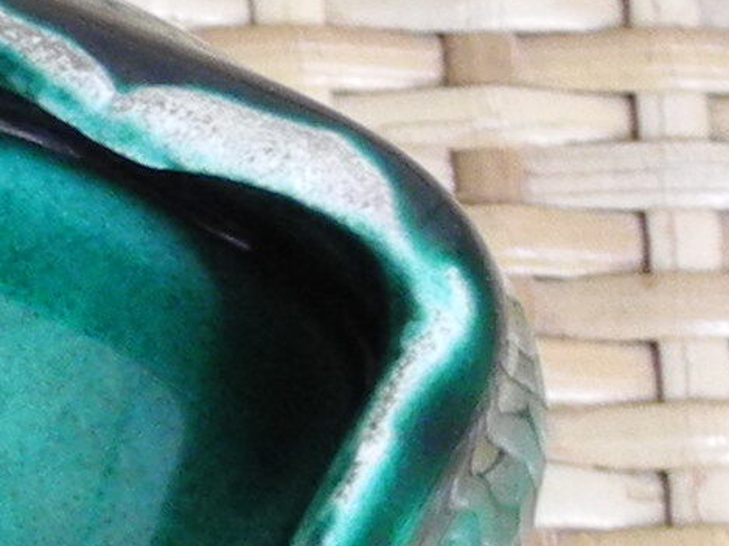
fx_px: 4587
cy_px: 999
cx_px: -1480
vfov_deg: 6.6
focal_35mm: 218
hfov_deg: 7.8
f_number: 2.8
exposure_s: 1/30
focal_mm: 6
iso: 396
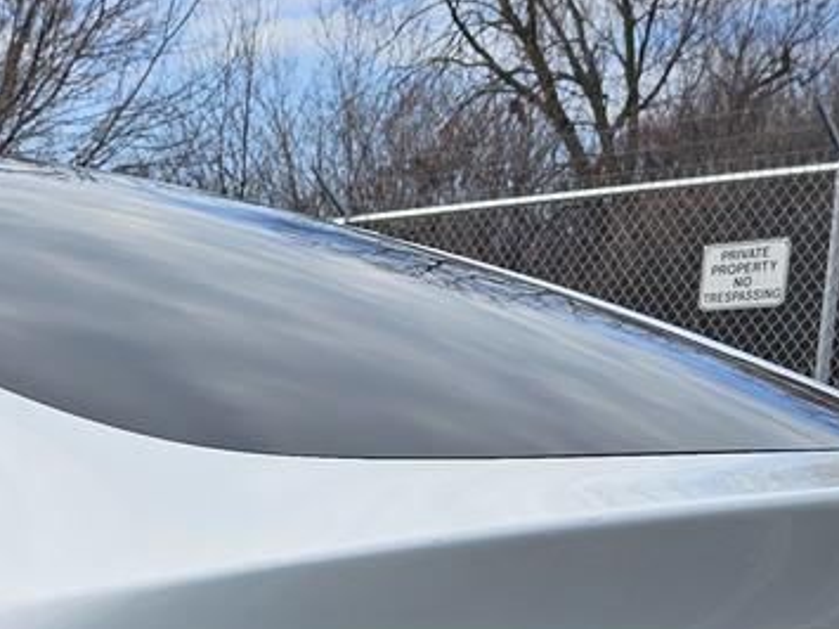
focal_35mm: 83
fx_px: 2011
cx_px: -116
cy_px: 1040
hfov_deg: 22.1
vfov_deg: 15.8
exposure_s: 1/912
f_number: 1.7
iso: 10
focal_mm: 6.3
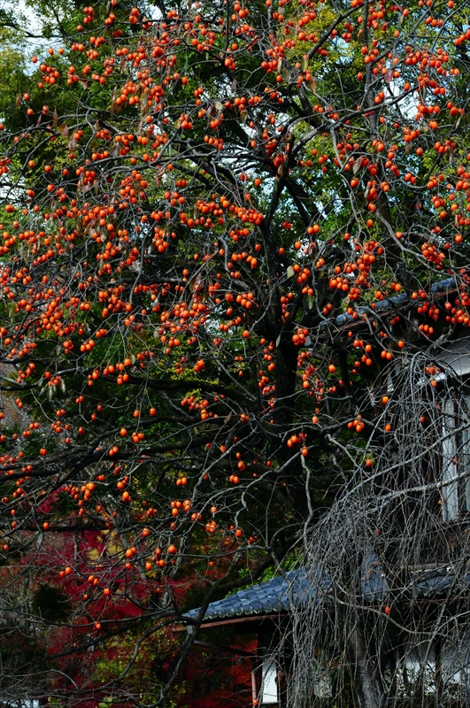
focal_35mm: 142
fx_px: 2799
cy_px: 354
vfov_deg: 14.4
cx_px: 235
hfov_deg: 9.6
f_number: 11
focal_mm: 95
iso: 1250
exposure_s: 1/500
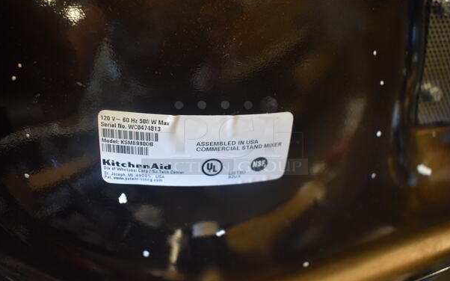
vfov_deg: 40.6
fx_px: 380
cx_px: 225
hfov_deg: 61.2
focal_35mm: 31
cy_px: 135
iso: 900
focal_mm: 20
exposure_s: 1/60
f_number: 4
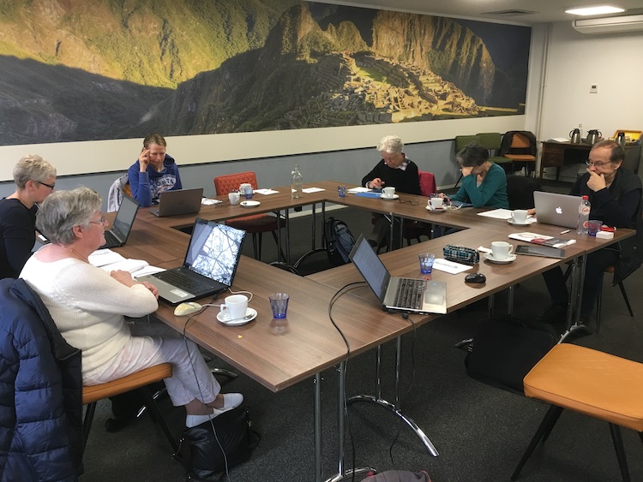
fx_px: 539
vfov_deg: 48.3
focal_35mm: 29
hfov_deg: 61.6
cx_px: 322
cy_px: 241
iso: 100
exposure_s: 1/33
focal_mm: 4.15
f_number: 2.2
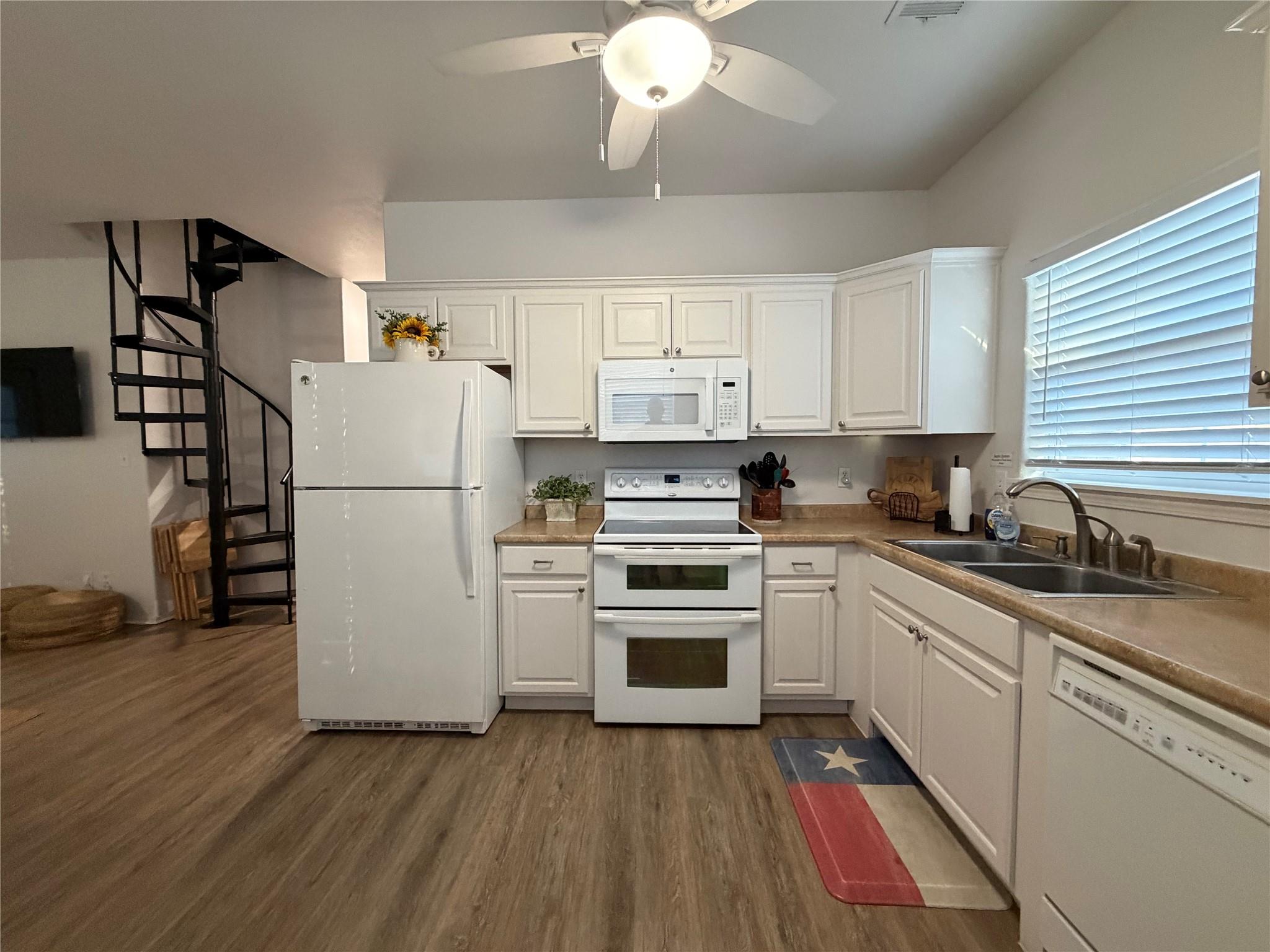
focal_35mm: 14
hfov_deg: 102.1
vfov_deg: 85.7
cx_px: 635
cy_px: 476
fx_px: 514
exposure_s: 1/60
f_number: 2.2
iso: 500
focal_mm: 2.22
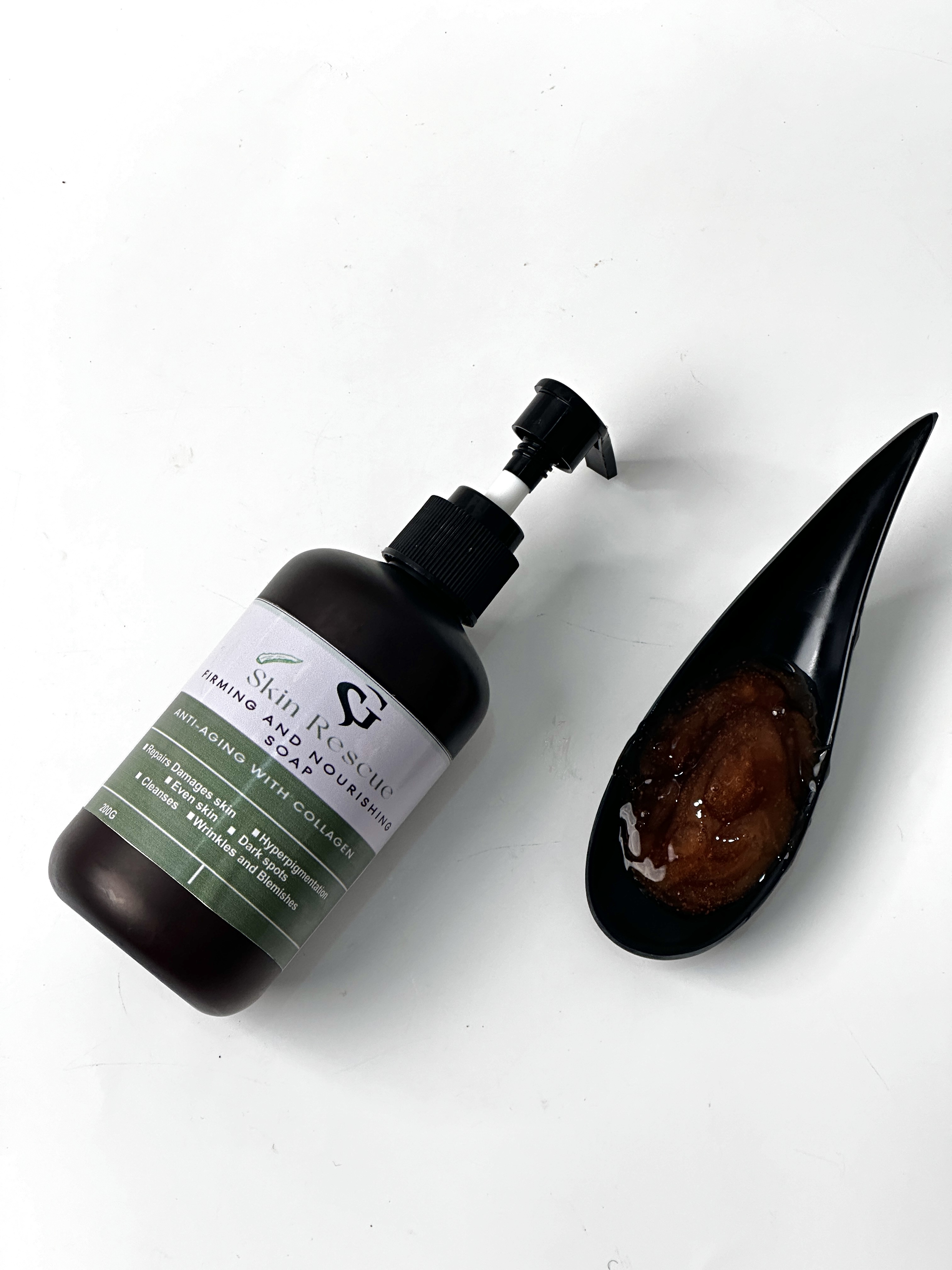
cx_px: 476
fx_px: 2824
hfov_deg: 19.1
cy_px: 635
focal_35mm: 77
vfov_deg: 25.3
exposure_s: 1/100
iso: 80
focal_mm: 9
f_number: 2.8
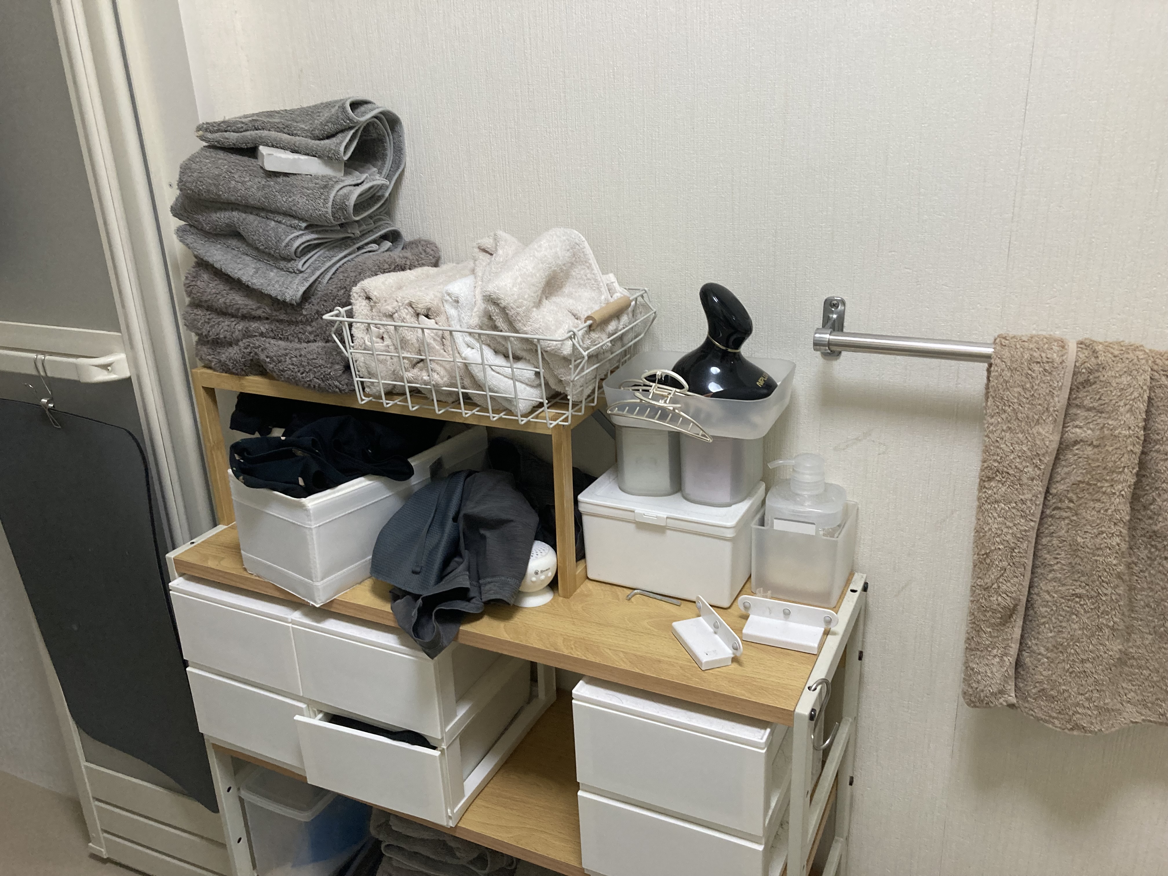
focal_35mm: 28
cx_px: 584
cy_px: 438
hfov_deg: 63.4
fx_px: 945
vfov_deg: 49.7
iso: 160
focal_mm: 3.99
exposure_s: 1/60
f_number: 1.8
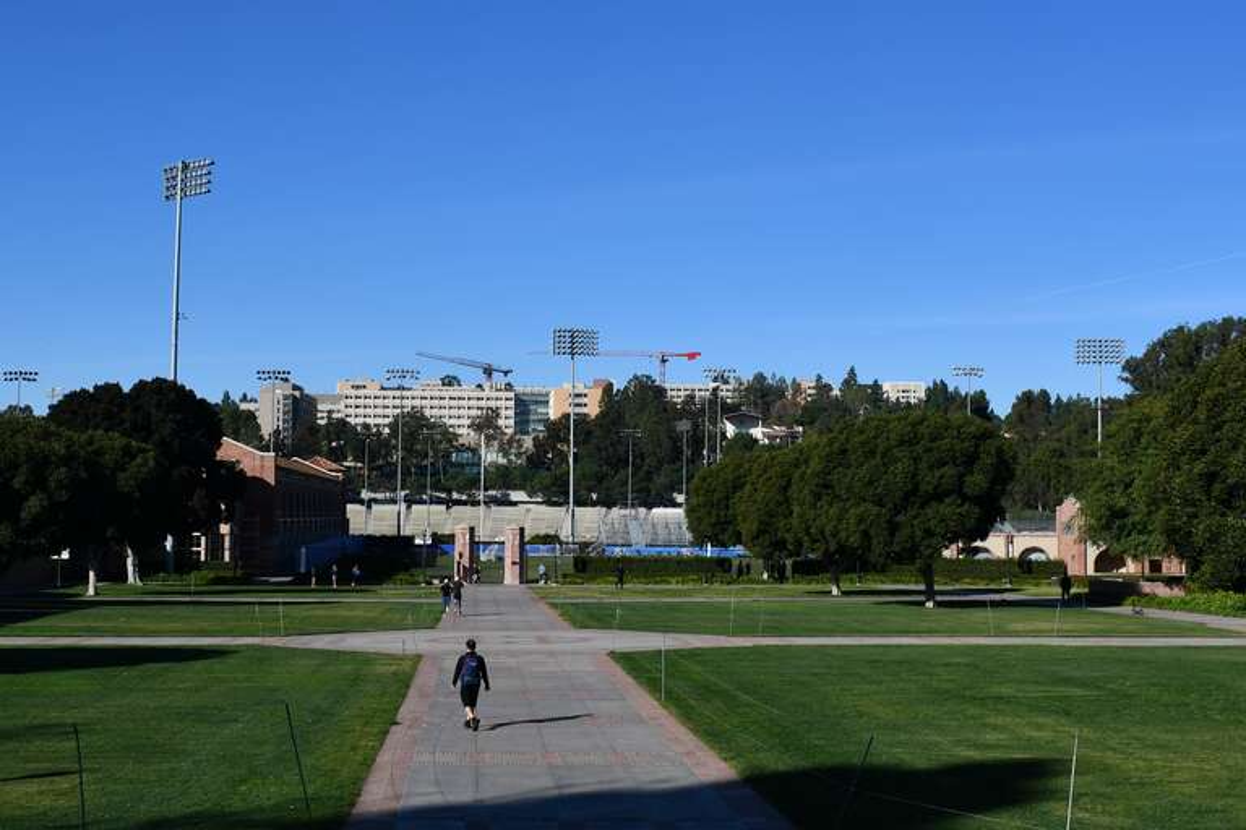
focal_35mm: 33
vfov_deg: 40.0
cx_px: 623
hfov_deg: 57.2
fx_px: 1142
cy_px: 415
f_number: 9
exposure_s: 1/320
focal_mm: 22
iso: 100
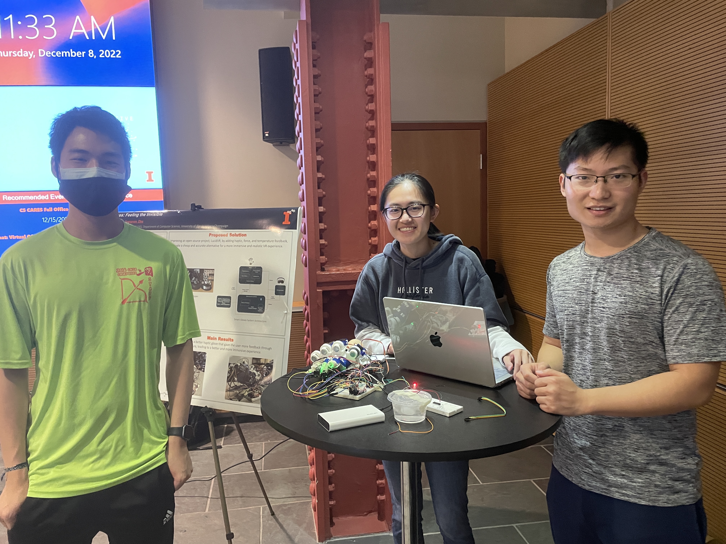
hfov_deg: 67.3
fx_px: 545
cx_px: 363
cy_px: 272
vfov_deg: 53.1
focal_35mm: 26
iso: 500
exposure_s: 1/30
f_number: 1.6
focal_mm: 4.2
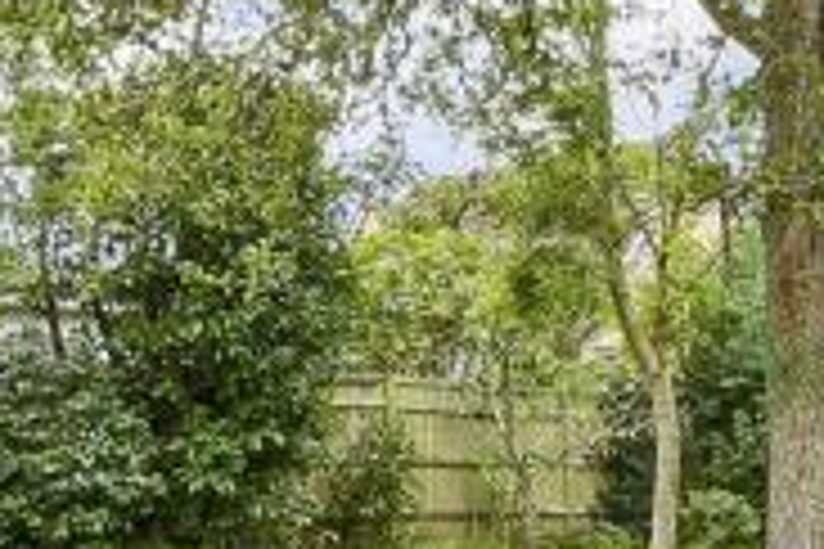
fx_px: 3204
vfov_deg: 9.8
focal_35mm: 140
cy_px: 475
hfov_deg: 14.6
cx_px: 666
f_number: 8
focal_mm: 17
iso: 160
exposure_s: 1/80
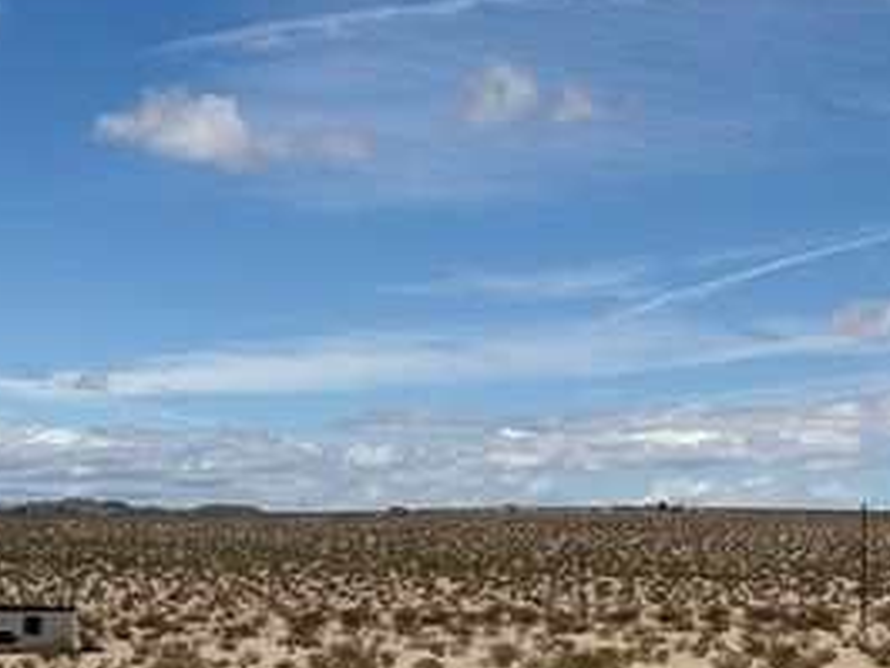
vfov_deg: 15.0
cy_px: 589
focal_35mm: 98
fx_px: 2521
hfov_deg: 20.0
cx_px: 517
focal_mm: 5.96
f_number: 1.6
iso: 40
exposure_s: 1/7194
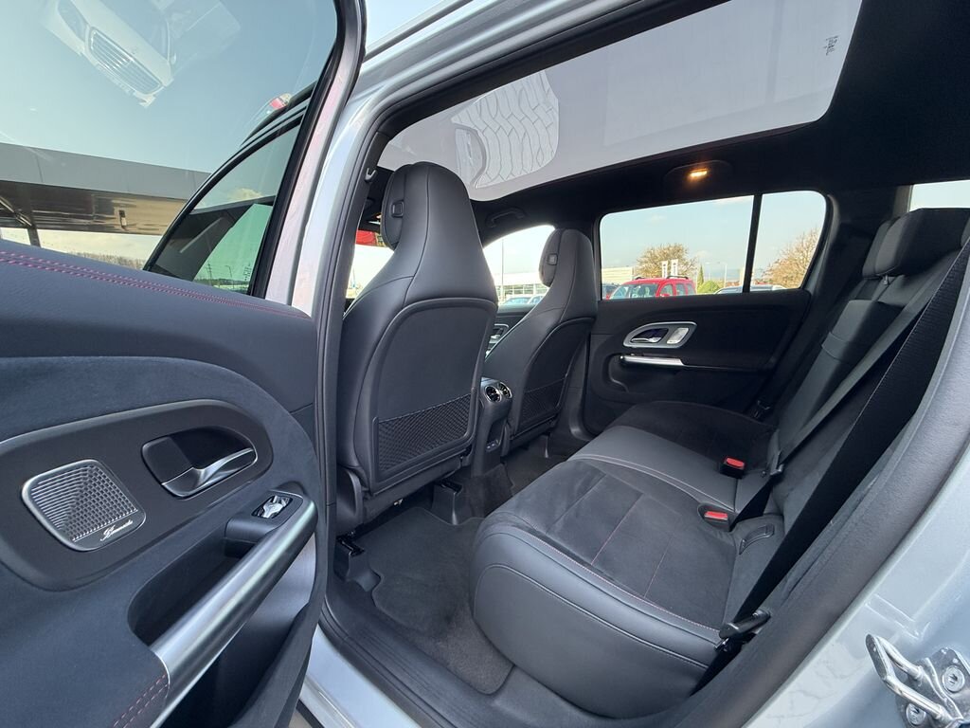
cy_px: 364
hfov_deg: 102.1
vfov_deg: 85.7
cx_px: 485
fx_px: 392
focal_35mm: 14
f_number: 2.2
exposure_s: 1/121
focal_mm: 2.22
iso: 250
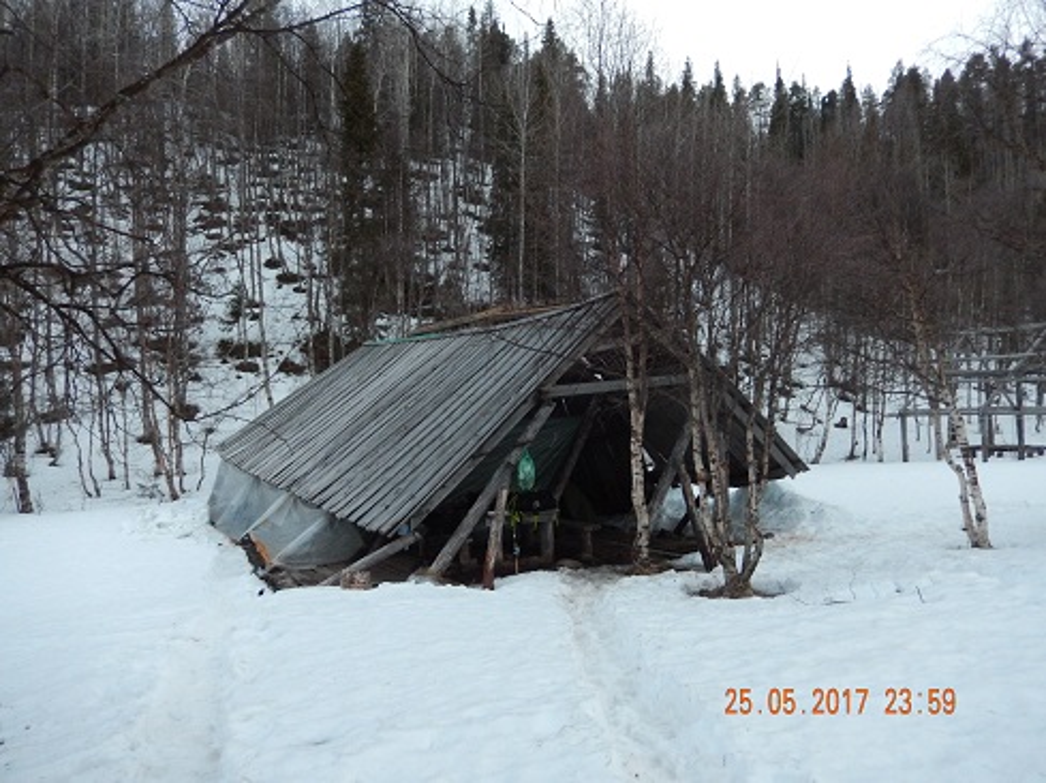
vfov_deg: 54.8
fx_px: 755
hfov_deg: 69.4
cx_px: 523
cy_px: 392
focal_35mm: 25
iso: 400
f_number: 3.4
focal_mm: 4.5
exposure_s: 1/13
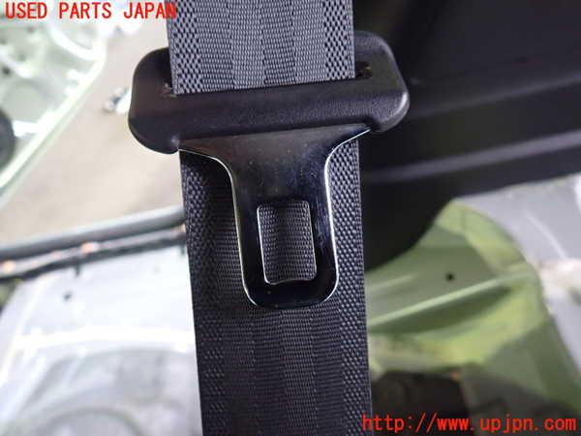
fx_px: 420
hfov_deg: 69.4
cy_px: 218
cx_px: 290
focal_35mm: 25
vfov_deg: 54.9
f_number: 2
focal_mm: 4.5
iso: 640
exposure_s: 1/30
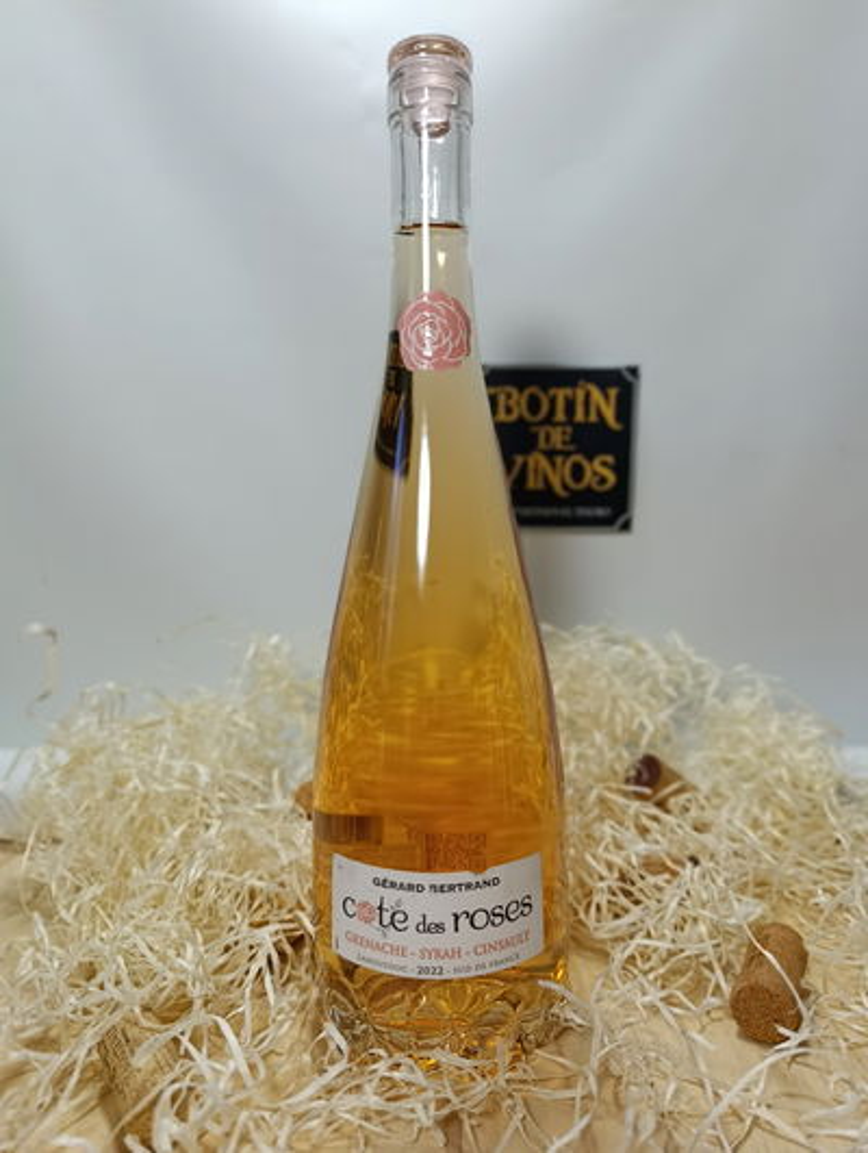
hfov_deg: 59.0
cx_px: 434
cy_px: 576
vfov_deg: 73.8
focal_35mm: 23
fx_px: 767
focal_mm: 6.11
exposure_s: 1/100
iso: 80
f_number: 1.65
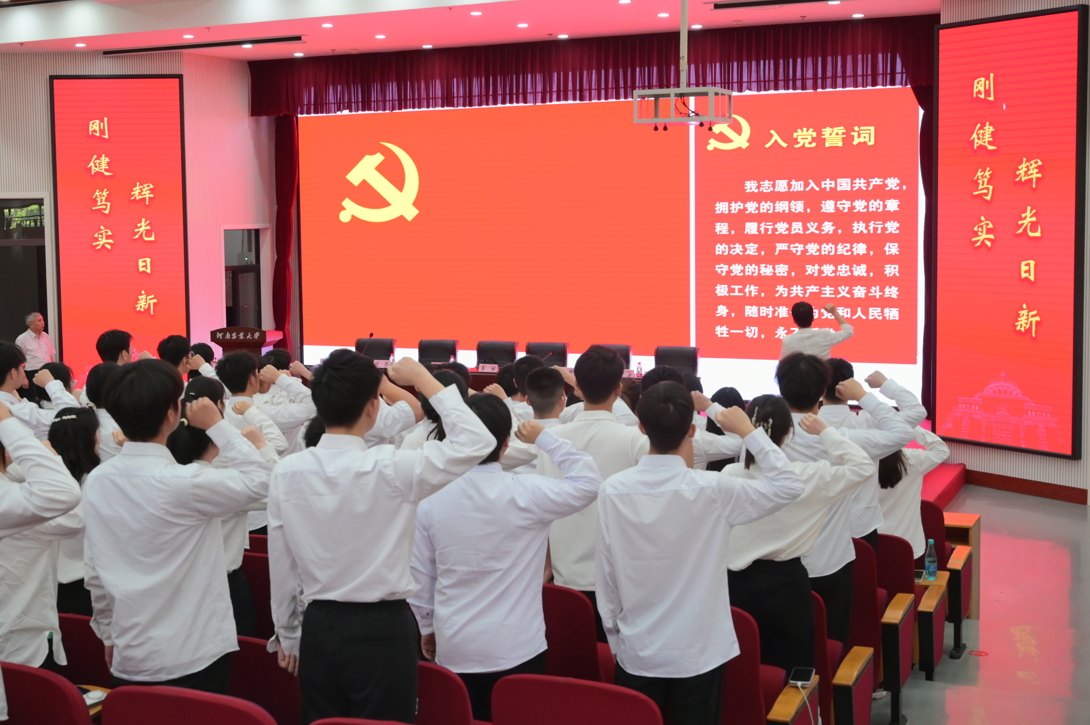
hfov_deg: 47.4
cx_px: 545
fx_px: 1241
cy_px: 362
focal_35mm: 41
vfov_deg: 32.6
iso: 3200
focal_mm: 41
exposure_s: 1/160
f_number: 6.3
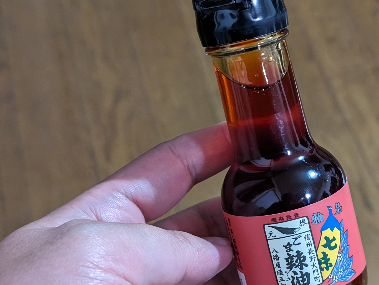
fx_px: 757
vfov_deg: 21.4
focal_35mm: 69
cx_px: 248
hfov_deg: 28.0
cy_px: 144
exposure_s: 1/41.5
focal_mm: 6.9
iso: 689
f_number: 1.68
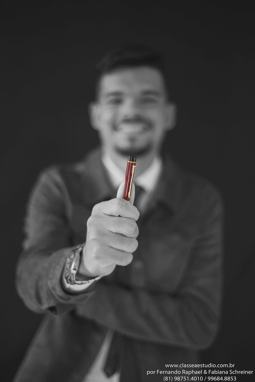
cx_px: 128
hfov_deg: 27.0
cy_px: 191
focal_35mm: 50
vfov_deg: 39.6
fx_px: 531
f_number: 1.8
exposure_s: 1/200
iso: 2500
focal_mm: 50
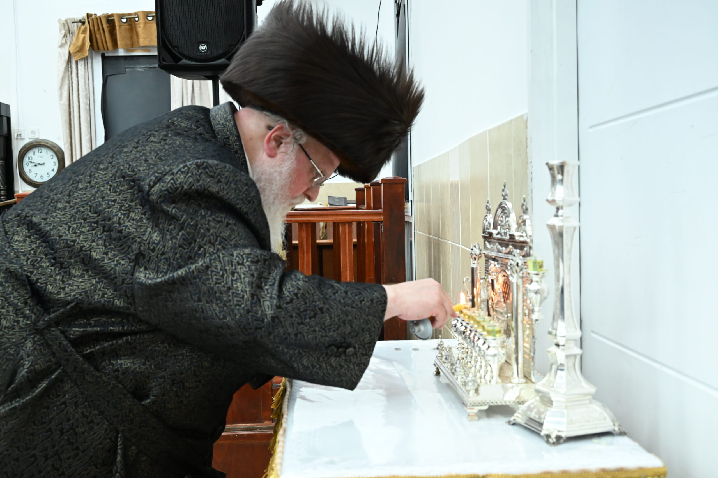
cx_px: 359
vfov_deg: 35.9
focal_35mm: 37
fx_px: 738
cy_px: 239
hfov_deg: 51.9
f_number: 5.6
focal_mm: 37
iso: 3200
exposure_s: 1/250
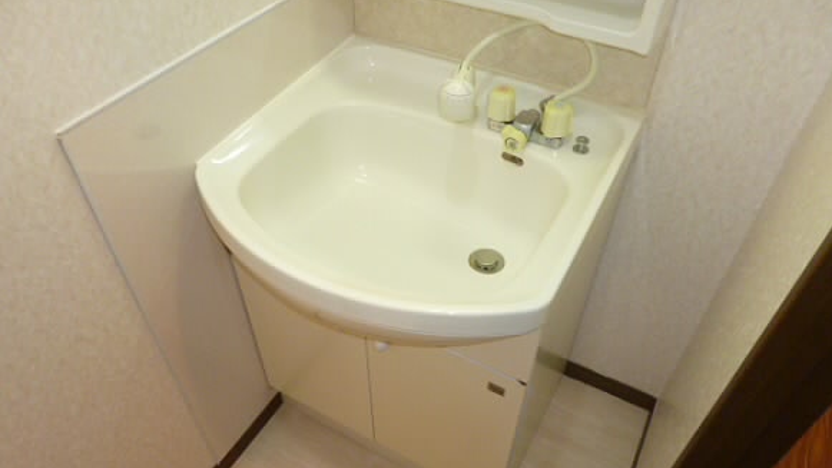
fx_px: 596
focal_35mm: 27
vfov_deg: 42.9
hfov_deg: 69.9
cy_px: 245
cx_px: 418
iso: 320
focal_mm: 4.3
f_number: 2.5
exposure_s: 1/60
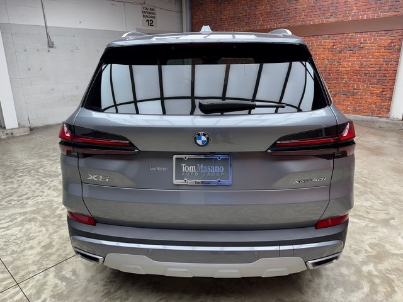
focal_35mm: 24
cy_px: 151
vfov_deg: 56.8
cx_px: 202
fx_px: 279
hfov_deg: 71.6
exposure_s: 1/120
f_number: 1.78
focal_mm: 6.76
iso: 80
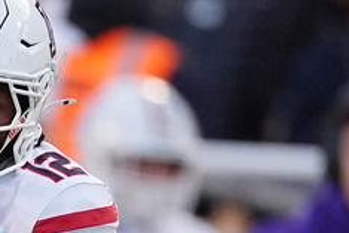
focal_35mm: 3919
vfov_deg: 0.4
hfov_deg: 0.5
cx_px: -123
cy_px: 436
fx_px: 38014
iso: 2000
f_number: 4
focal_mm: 600
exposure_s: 1/2000
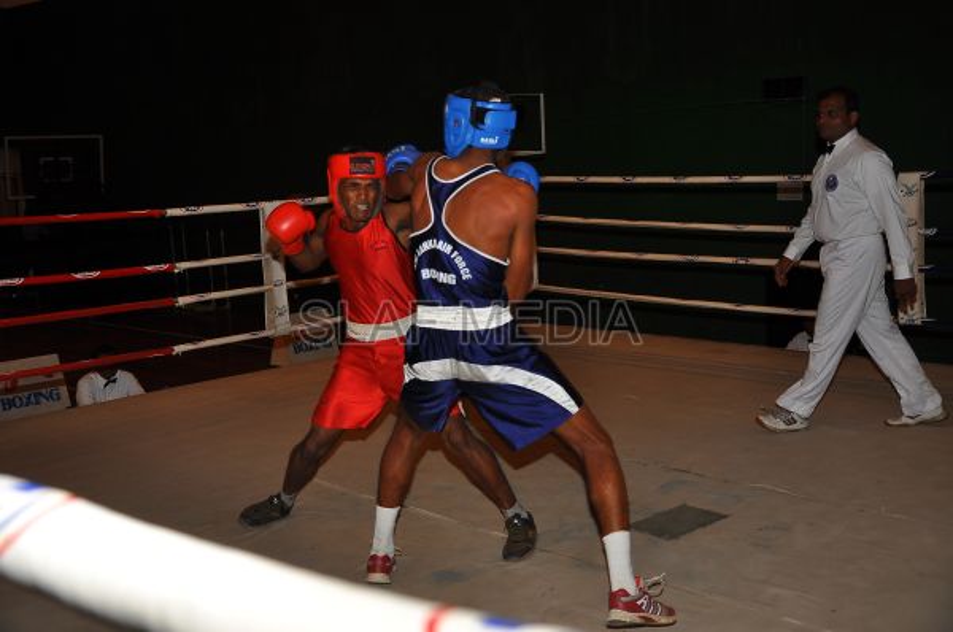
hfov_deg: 46.5
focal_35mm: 42
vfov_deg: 31.8
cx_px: 476
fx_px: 1110
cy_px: 316
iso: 200
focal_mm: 28
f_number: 5.6
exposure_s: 1/60
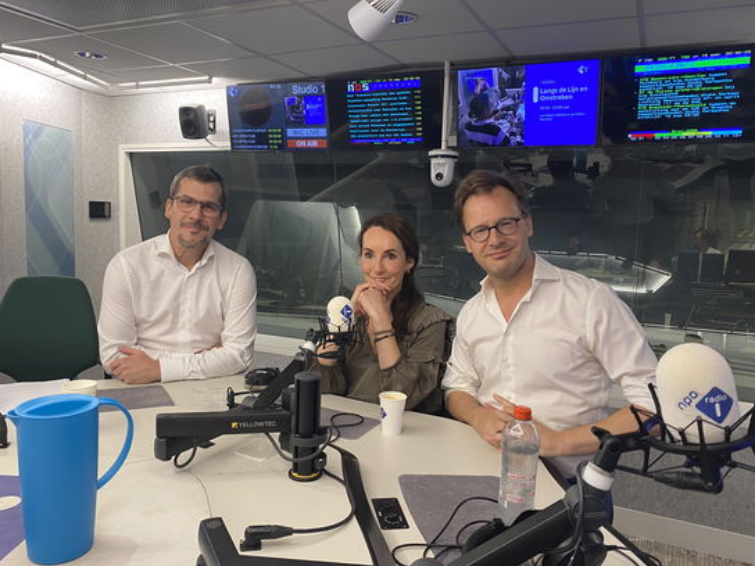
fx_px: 589
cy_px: 284
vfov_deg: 51.4
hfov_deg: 65.3
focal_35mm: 27
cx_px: 371
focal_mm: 4.25
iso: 125
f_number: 1.8
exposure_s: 1/50
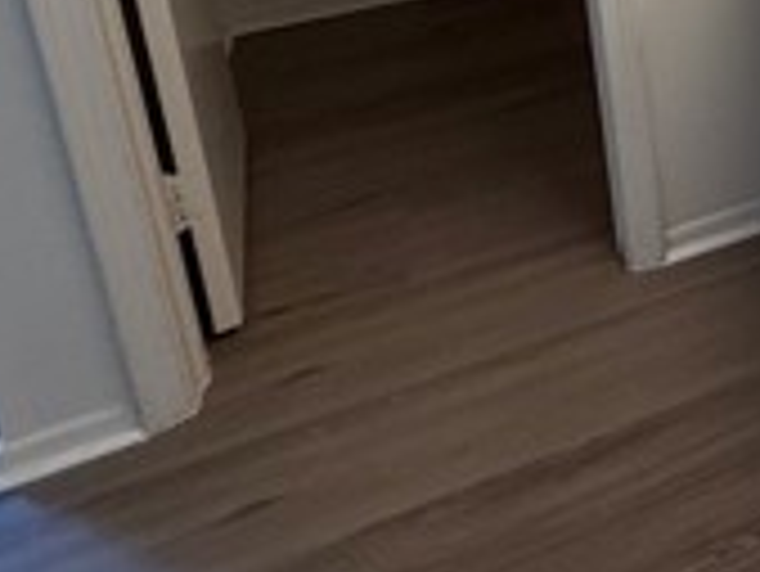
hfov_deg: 29.0
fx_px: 1164
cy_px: -252
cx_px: 1003
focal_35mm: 53
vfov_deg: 23.0
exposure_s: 1/120
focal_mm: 2.22
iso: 250
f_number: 2.2
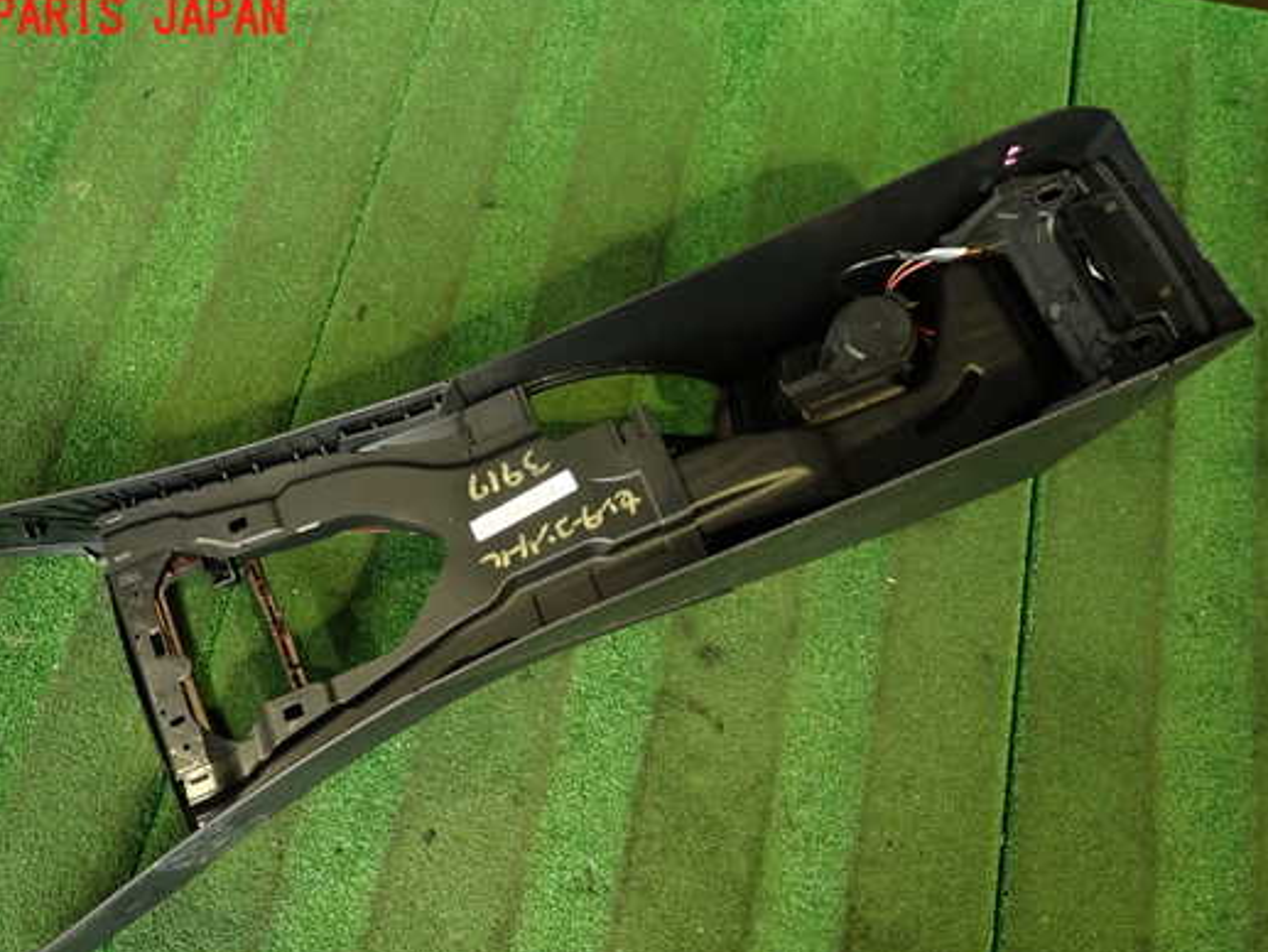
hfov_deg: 61.5
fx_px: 1063
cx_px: 576
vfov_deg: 48.1
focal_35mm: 29
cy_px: 540
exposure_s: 1/30
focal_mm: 4.5
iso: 400
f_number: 2
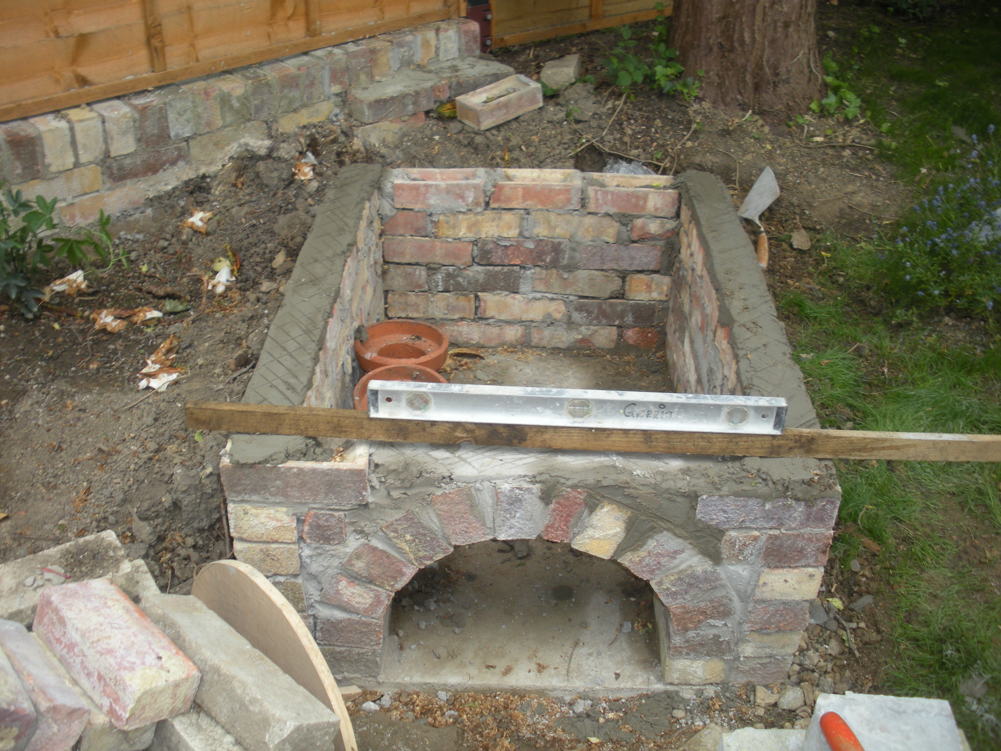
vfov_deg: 39.7
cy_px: 376
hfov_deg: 51.4
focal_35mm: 36
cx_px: 500
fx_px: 1041
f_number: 3.5
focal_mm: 6.3
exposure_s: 1/58.7
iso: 68
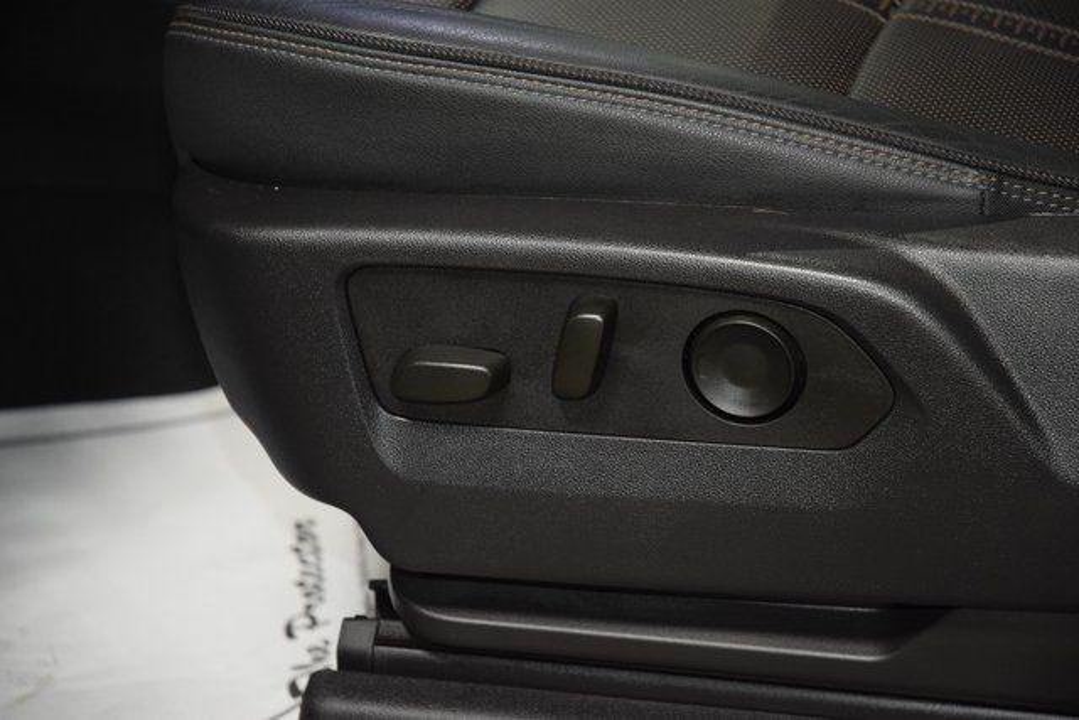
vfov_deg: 13.0
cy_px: 360
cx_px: 540
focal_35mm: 105
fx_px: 3148
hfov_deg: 19.5
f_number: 4.5
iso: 2200
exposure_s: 1/60
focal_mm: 70
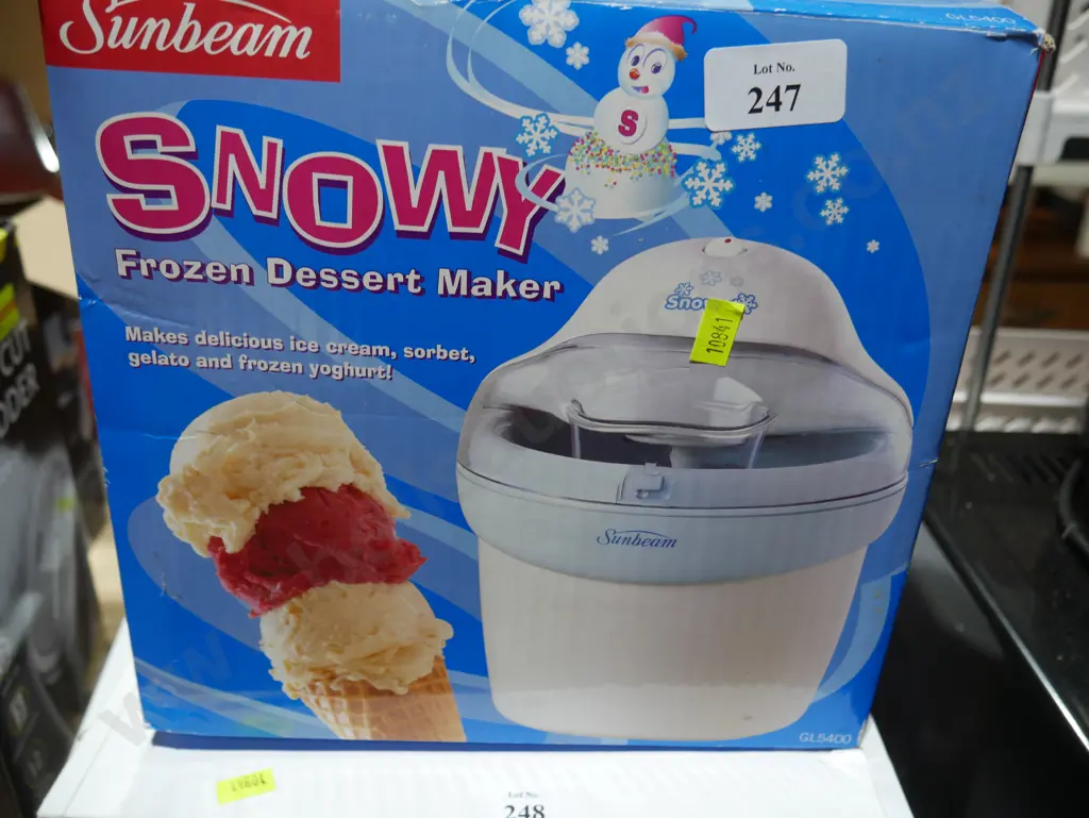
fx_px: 944
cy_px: 409
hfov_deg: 59.9
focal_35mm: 30
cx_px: 544
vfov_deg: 46.8
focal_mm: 15
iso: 200
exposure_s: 1/80
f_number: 3.6
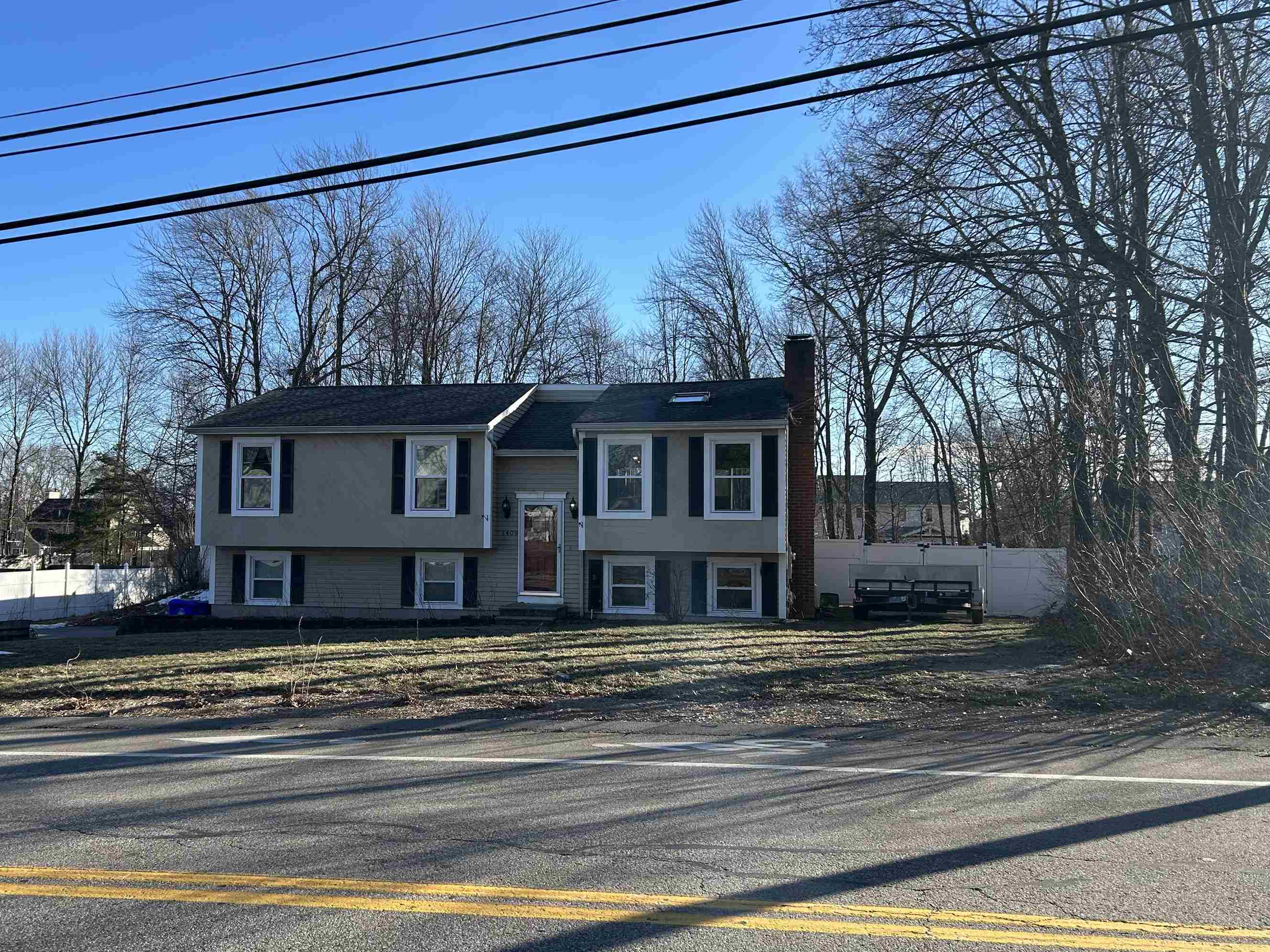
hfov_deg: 59.8
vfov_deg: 46.8
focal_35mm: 30
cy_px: 488
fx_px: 1101
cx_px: 558
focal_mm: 5.7
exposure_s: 1/1972
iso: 50
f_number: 1.5
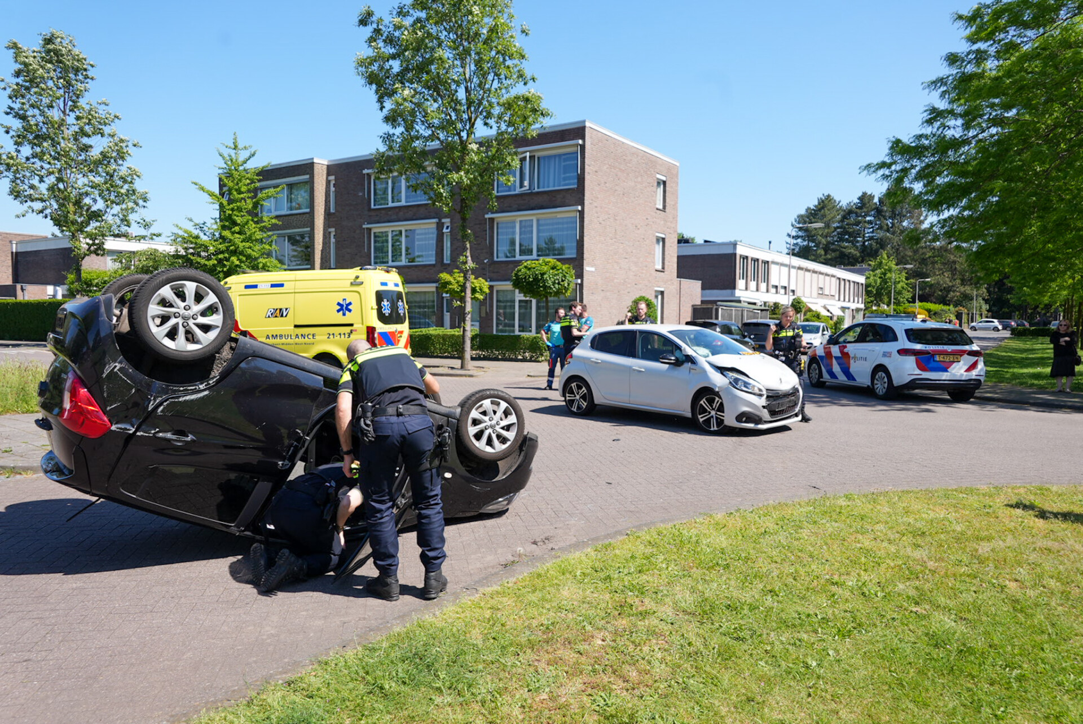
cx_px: 542
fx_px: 722
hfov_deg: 73.7
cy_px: 362
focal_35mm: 24
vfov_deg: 53.2
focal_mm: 24
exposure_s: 1/320
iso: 200
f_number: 7.1
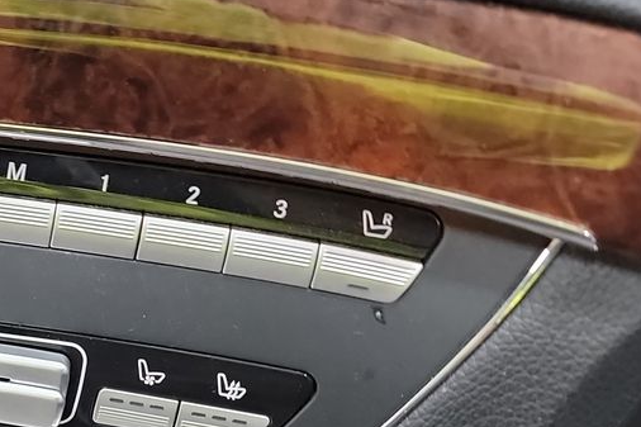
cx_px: -143
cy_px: 492
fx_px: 1406
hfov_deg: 23.3
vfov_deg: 16.6
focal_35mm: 79
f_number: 1.8
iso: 807
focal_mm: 6.7
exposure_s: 1/24
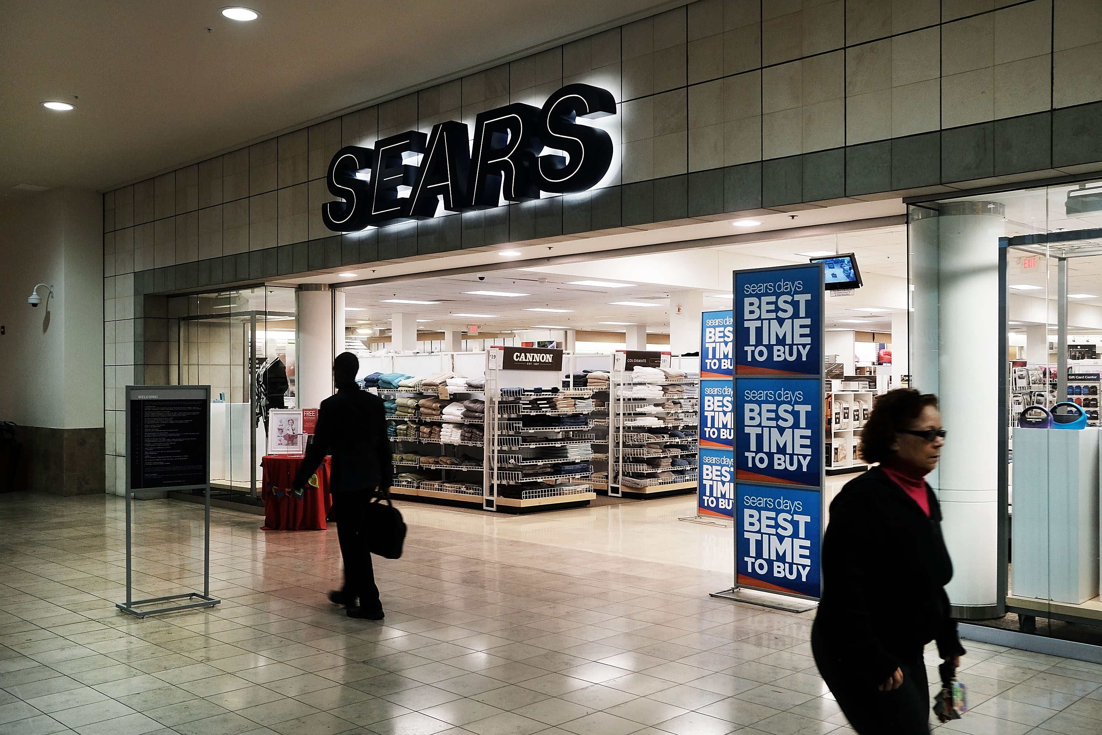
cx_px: 551
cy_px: 368
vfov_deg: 37.9
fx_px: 1071
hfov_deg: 54.4
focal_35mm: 35
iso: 800
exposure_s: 1/60
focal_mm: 23
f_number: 5
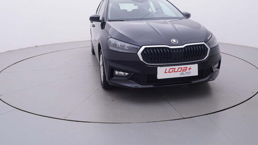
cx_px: 128
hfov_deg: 59.9
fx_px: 224
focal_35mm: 33
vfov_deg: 35.0
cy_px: 34
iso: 200
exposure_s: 1/80
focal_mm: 15
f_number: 5
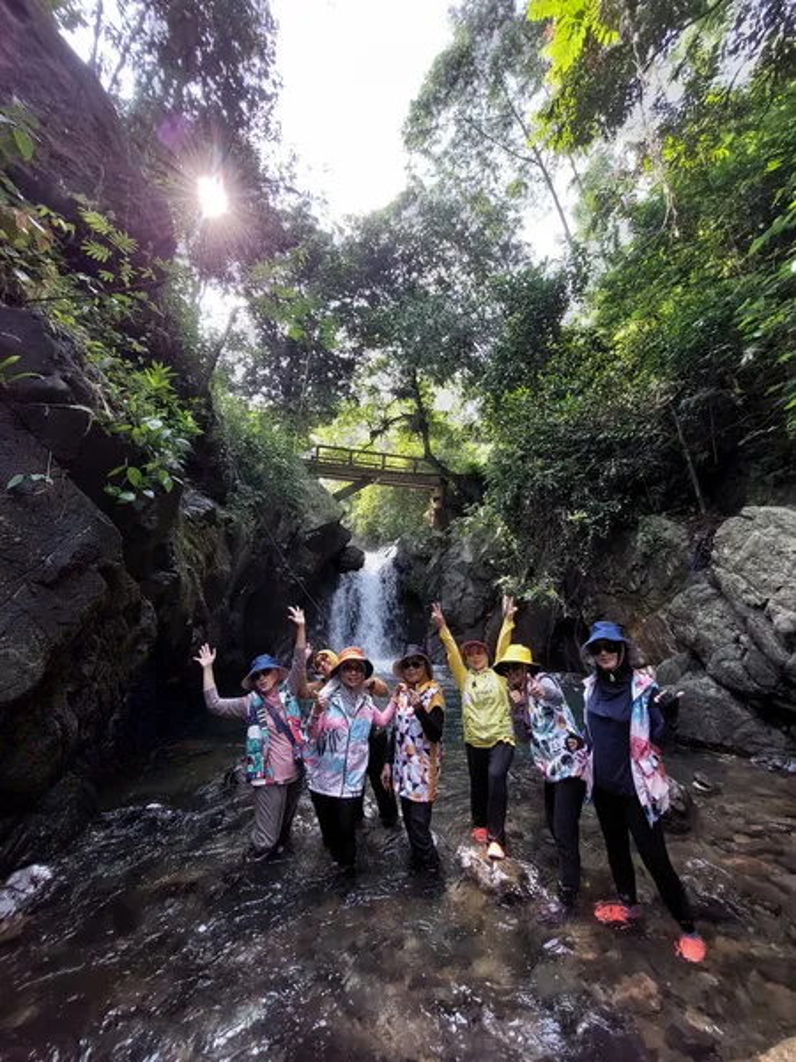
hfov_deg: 89.9
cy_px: 531
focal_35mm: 13
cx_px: 398
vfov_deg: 106.2
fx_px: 399
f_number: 2.2
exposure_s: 1/100
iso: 50
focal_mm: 1.74
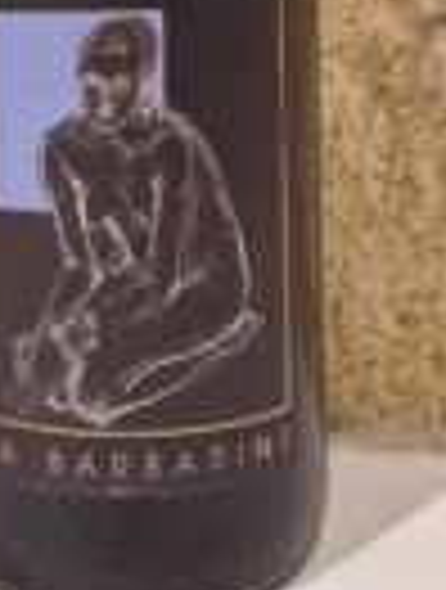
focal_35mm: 70
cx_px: 117
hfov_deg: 21.0
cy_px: -72
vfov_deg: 25.5
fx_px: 1197
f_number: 1.8
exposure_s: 1/100
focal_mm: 5.4
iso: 64
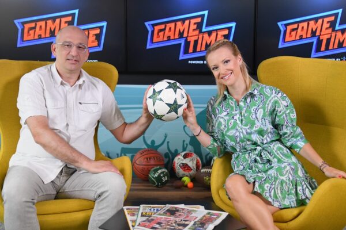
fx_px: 557
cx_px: 173
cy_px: 115
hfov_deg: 34.5
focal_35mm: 58
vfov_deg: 23.4
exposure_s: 1/320
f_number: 4
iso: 3200
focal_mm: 58
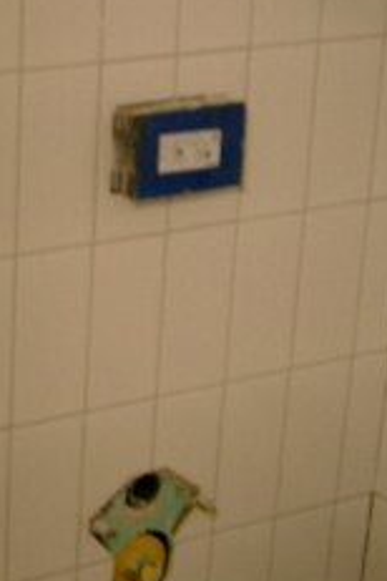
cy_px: 370
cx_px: -216
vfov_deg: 20.4
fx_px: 1612
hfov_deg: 12.9
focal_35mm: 100
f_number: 2.6
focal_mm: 7.6
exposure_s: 1/15
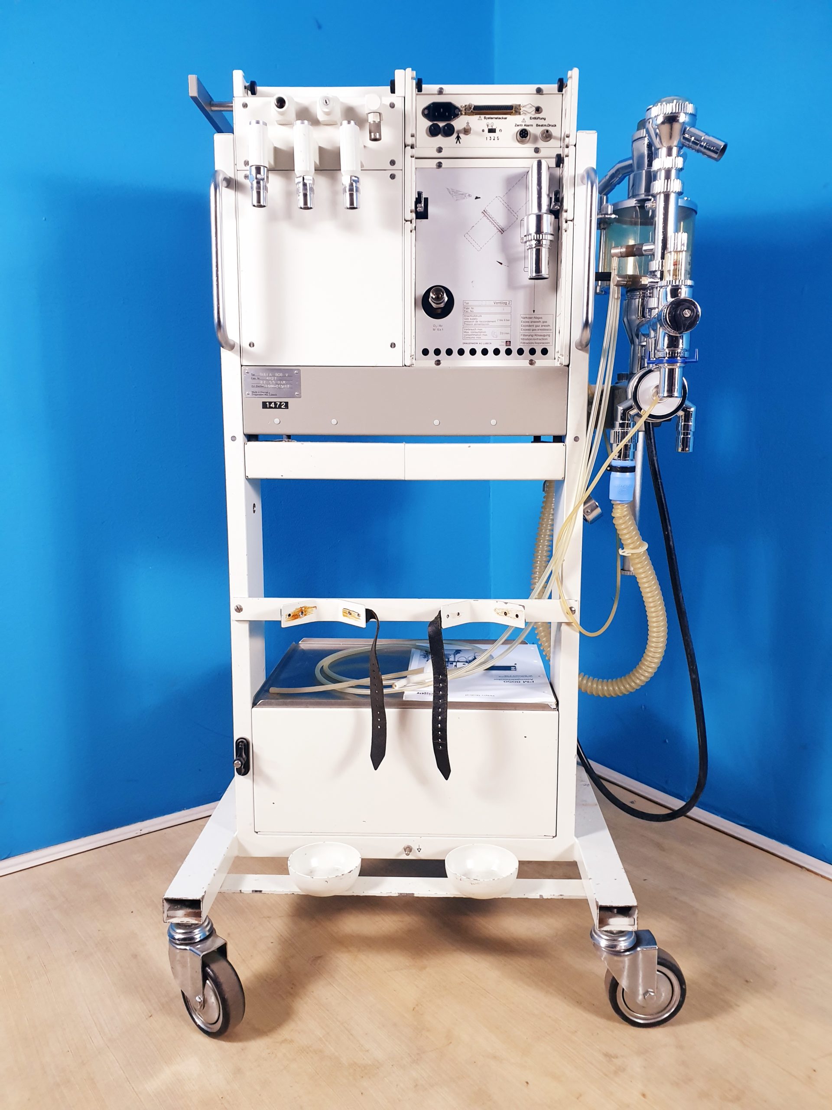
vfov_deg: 67.3
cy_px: 555
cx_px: 416
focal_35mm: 26
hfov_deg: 53.1
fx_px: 833
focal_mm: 4.3
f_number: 2.4
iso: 160
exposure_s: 1/50
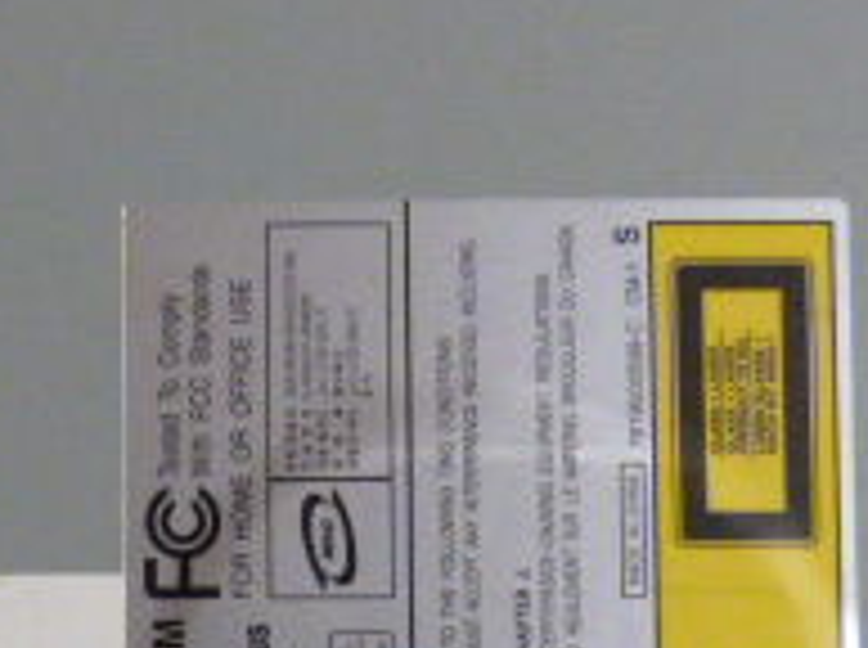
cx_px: 85
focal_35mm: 123
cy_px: 742
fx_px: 3078
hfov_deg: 15.9
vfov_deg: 11.8
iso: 800
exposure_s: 1/15
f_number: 3.1
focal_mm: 6.5
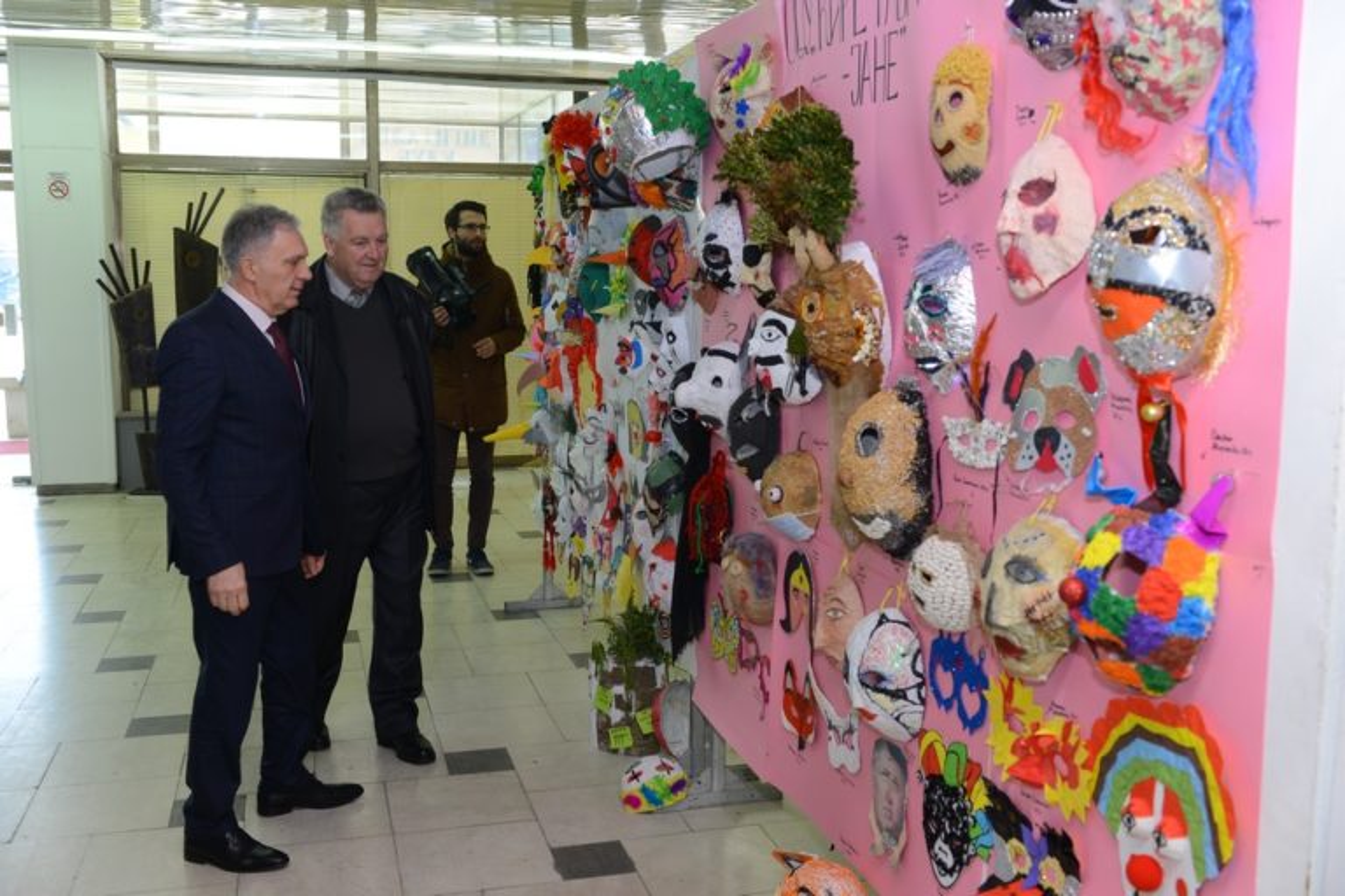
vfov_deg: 36.9
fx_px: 1345
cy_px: 448
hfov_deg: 53.1
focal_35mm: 36
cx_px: 672
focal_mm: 36
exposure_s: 1/80
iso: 500
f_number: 5
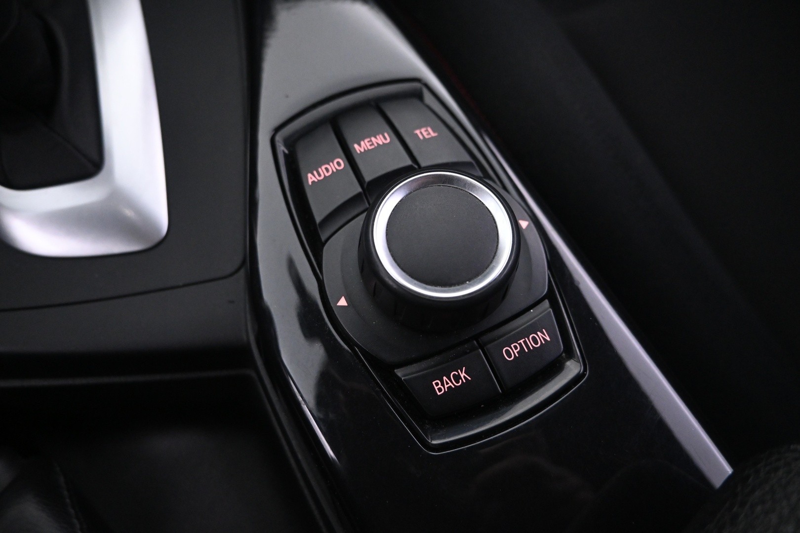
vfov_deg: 53.1
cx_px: 400
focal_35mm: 24
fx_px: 533
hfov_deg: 73.7
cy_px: 266
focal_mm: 16
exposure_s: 1/40
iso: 3200
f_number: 3.5
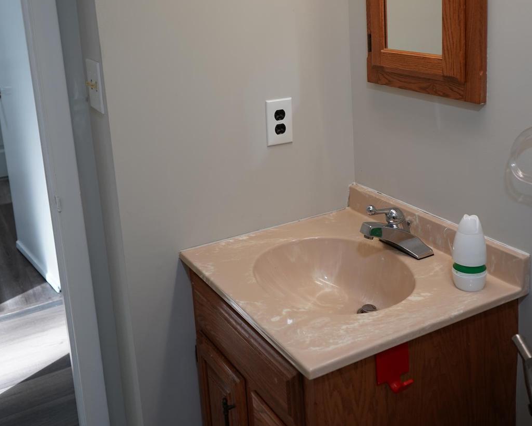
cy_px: 113
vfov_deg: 35.8
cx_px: 266
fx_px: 646
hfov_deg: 44.8
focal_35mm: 41
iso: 250
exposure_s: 1/30
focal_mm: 29
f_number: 4
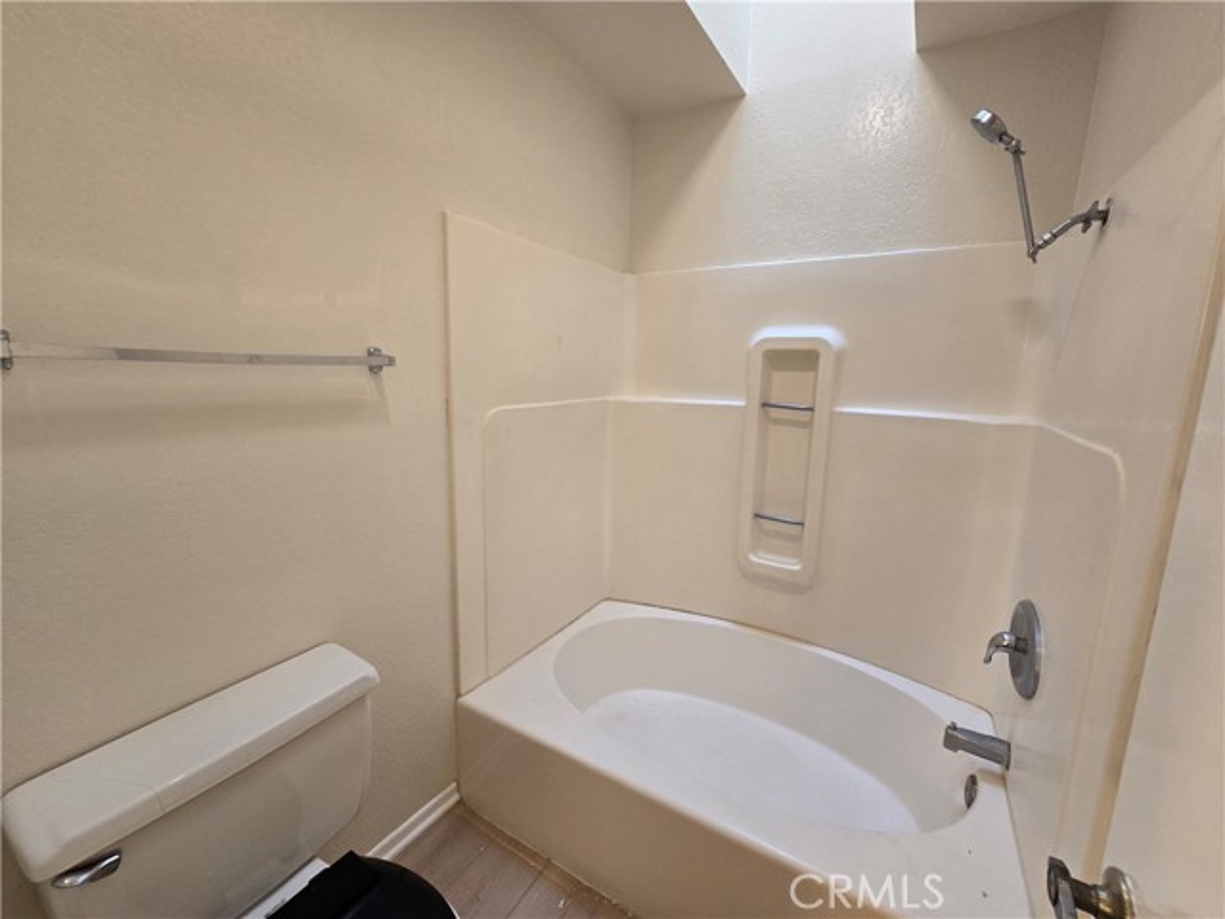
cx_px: 612
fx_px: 460
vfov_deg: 89.9
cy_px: 460
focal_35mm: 13
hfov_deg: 106.2
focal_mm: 2.2
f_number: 2.2
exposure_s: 1/60
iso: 80
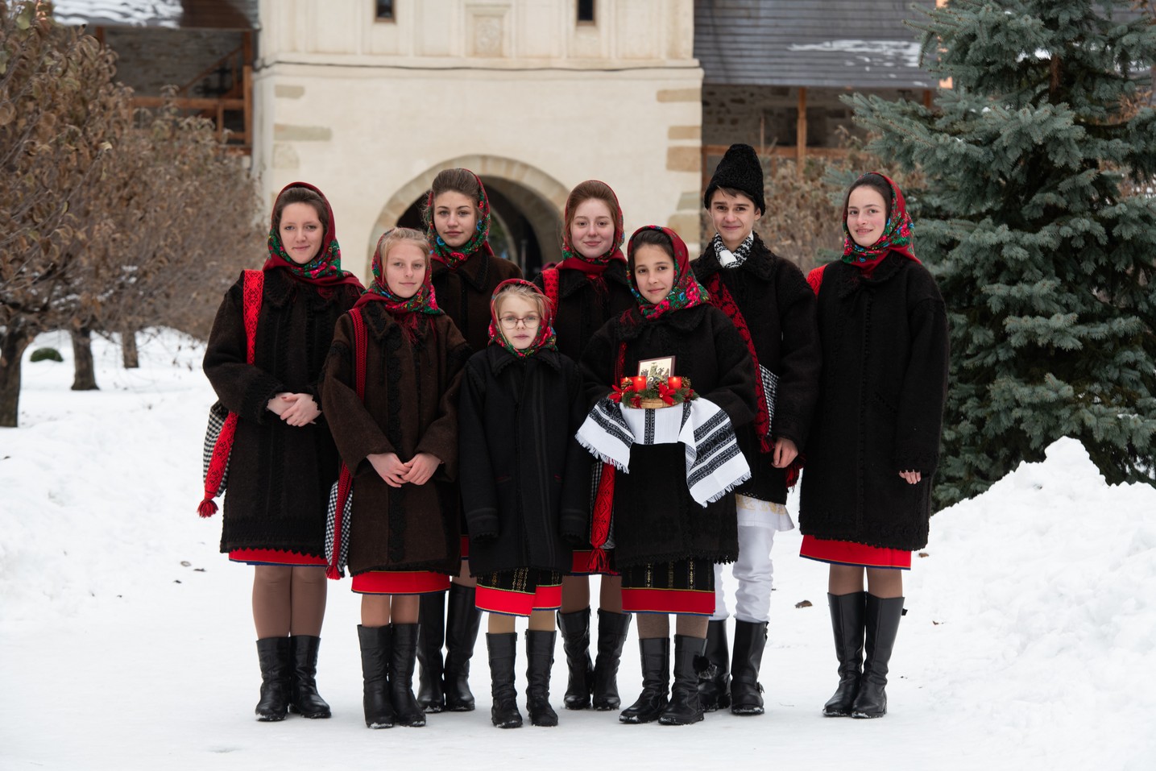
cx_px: 578
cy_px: 386
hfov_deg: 16.4
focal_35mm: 125
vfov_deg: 11.0
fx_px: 4014
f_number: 8
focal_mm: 125
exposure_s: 1/30
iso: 200
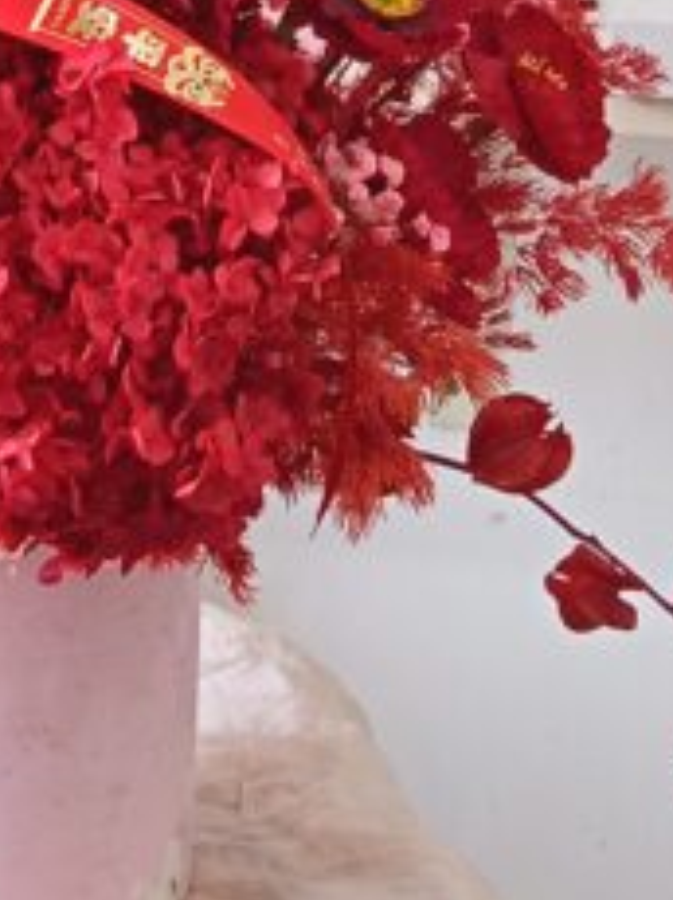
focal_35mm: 117
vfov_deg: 16.4
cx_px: -43
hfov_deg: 12.4
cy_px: -63
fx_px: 3039
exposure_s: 1/50
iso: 738
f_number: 3.5
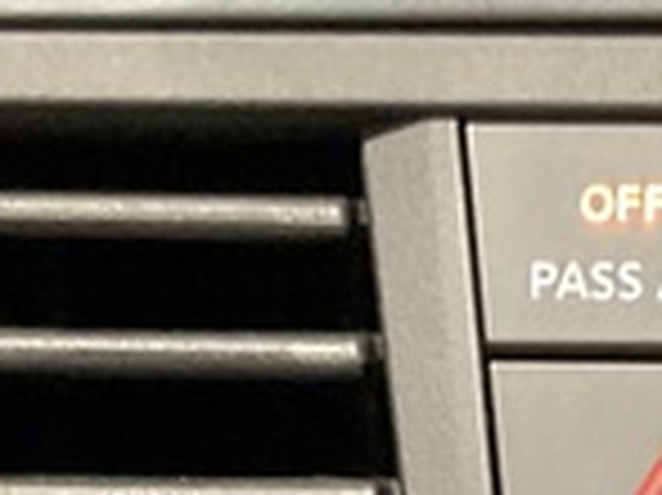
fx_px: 3631
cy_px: 1372
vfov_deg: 7.1
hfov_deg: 10.4
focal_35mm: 190
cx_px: 599
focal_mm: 3
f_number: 1.8
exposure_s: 1/25
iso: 400
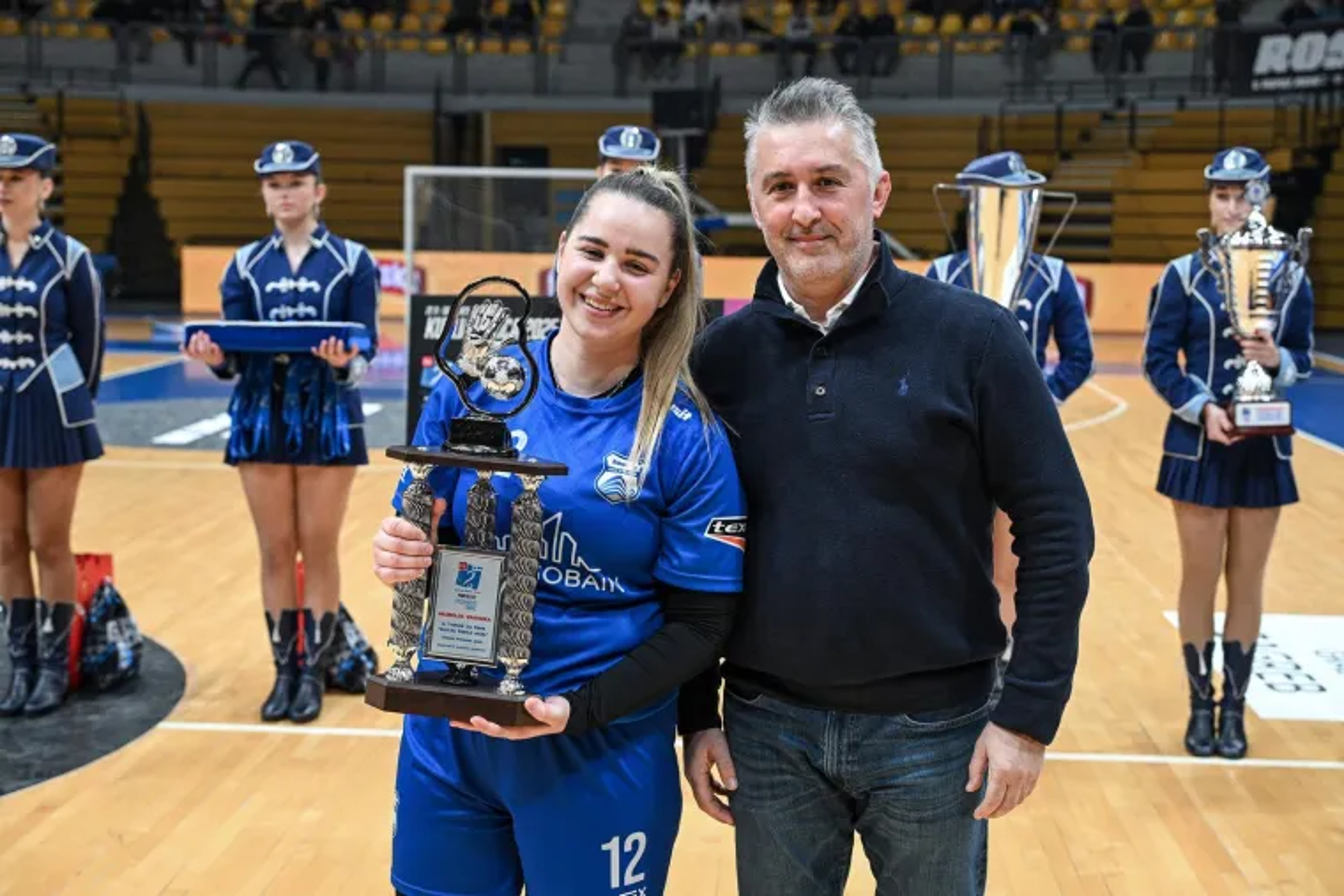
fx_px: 1830
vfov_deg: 27.5
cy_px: 448
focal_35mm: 49
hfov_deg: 40.3
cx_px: 672
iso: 2000
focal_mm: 49
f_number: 4
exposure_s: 1/640
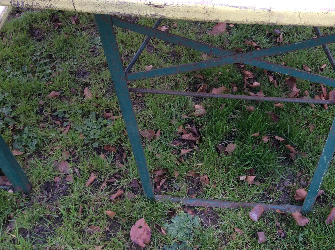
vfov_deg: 34.3
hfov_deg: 44.4
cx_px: 214
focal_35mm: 42
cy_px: 123
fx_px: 406
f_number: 2.4
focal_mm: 3.3
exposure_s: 1/100
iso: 50
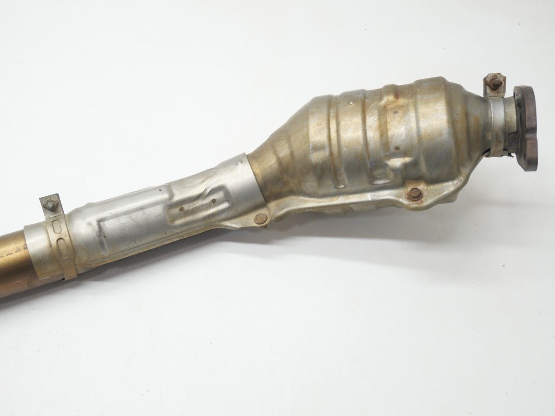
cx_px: 278
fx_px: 545
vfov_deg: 41.8
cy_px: 208
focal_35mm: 34
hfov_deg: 54.0
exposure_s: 1/100
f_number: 4
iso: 200
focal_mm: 17
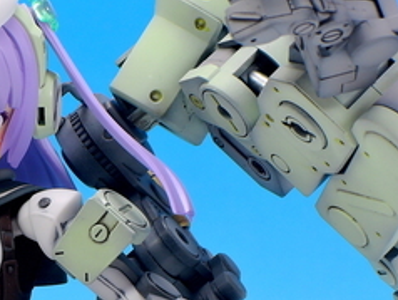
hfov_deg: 6.5
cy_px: 245
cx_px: -42
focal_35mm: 302
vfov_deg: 4.9
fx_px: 3476
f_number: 8
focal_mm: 25.5
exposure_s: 1
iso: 80
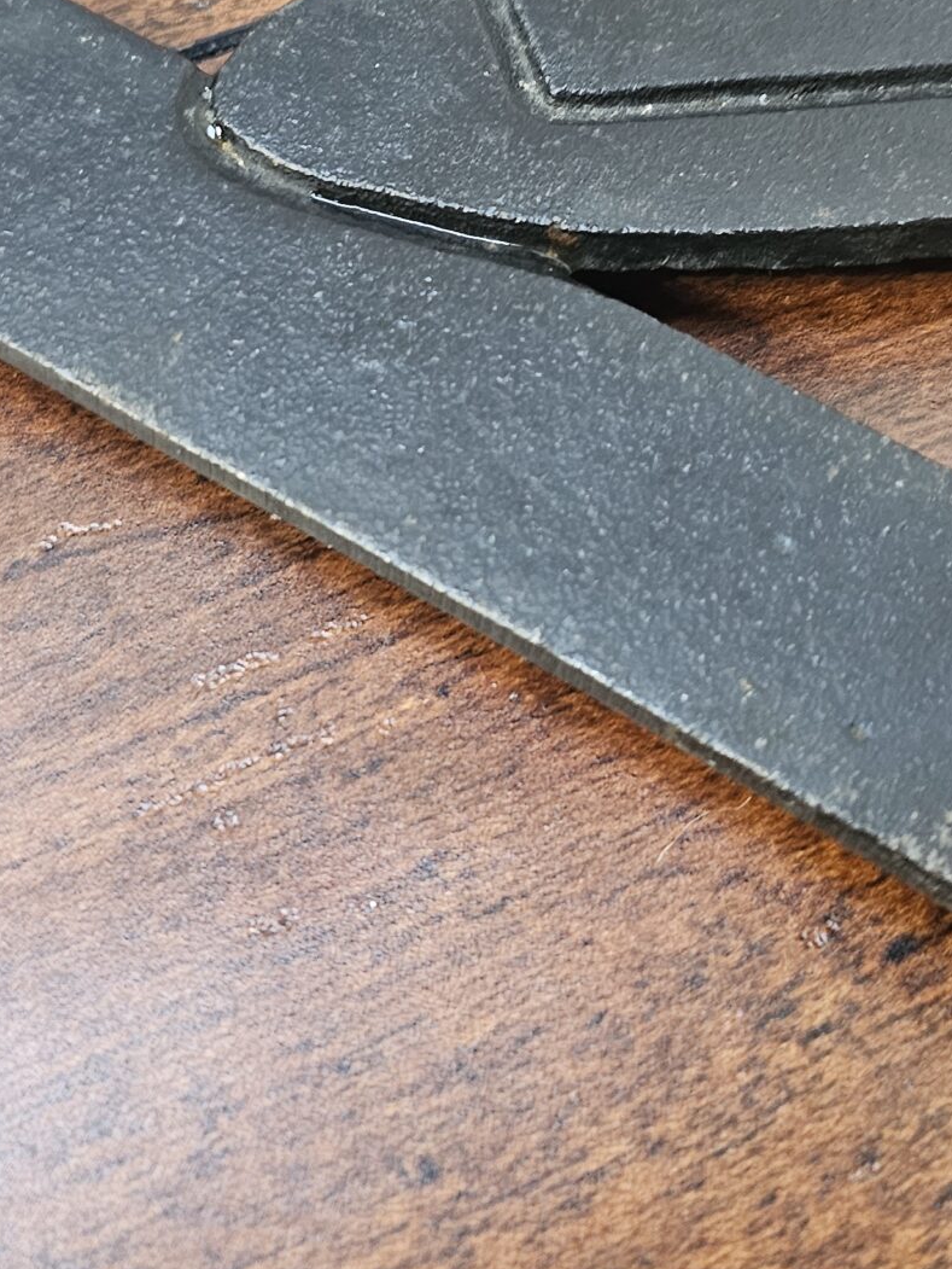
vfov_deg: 33.3
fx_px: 2052
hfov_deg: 26.1
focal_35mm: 56
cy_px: 237
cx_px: 554
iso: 640
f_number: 1.7
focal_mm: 6.3
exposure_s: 1/30
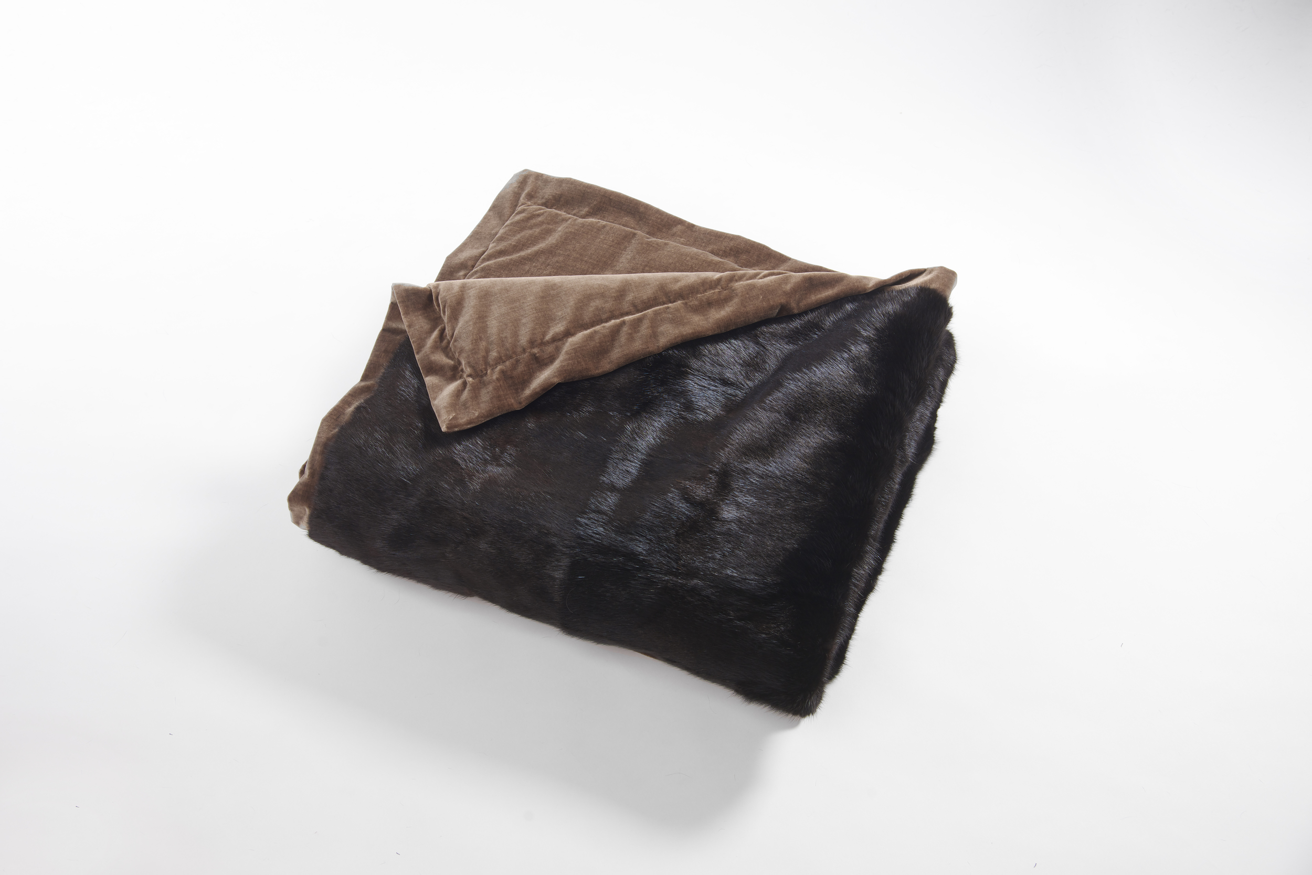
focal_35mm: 35
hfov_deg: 54.4
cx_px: 656
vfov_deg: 37.9
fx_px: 1276
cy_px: 438
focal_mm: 35
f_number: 8
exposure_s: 1/60
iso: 100
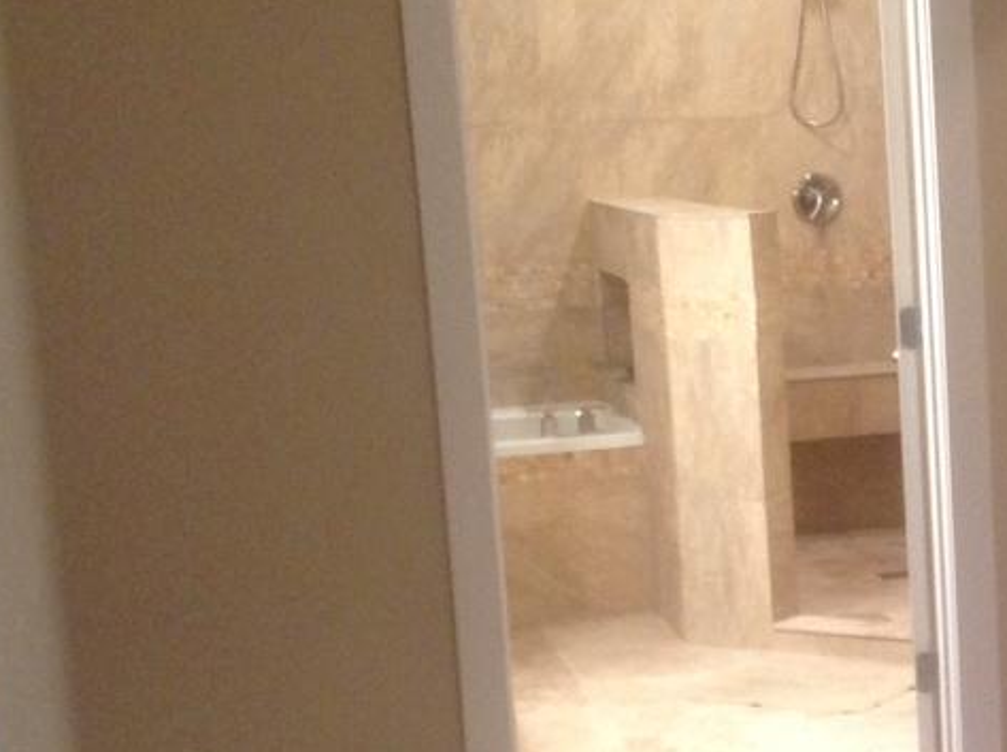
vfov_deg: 15.3
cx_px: 1052
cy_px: 511
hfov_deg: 19.8
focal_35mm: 96
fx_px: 2788
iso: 160
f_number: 2.4
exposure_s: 1/15
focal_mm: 4.28
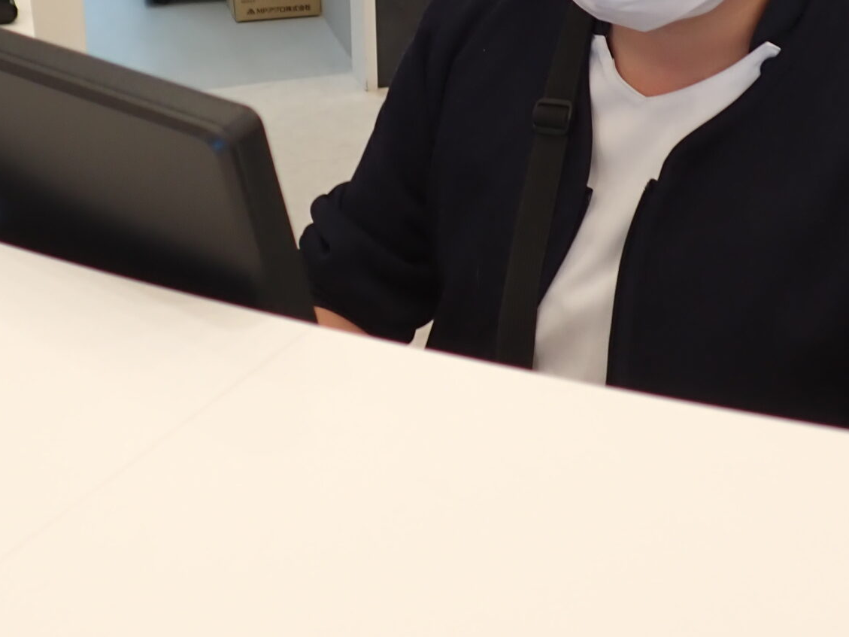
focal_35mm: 68
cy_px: -18
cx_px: 332
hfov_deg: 28.5
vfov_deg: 20.8
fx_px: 1668
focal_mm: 5.4
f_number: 2.3
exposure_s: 1/60
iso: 125
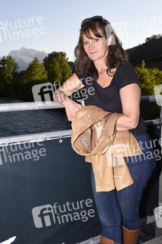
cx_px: 81
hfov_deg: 38.8
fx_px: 230
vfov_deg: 55.8
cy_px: 122
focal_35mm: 34
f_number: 8
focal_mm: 34
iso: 160
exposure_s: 1/160
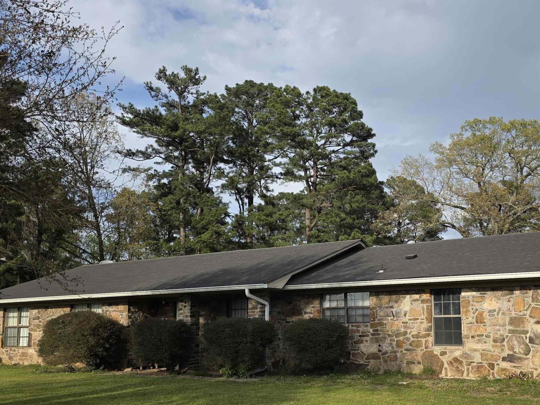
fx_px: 593
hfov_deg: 48.6
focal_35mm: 38
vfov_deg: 37.4
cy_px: 260
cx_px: 329
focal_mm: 6.3
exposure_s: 1/5296
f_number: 1.7
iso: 80
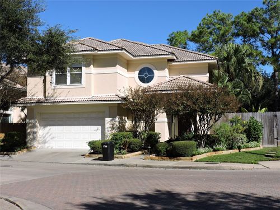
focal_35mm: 43
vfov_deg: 33.6
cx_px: 140
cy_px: 105
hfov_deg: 43.9
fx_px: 348
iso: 100
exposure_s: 1/1000
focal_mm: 7.7
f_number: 3.8
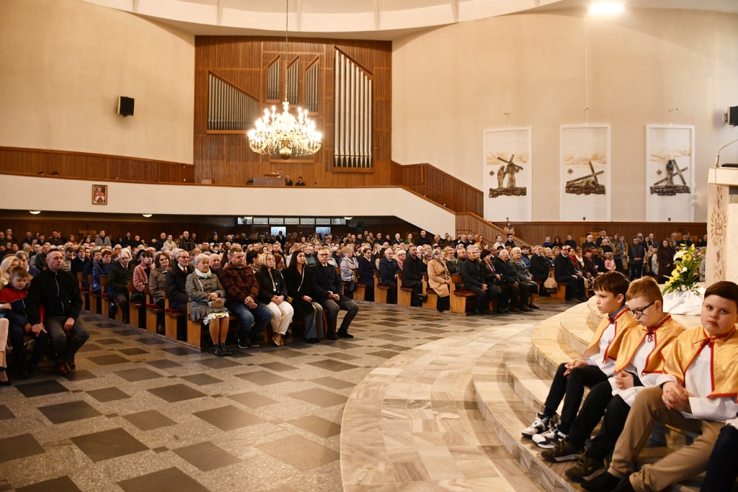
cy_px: 246
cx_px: 369
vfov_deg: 47.9
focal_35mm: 27
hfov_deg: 67.4
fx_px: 554
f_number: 3.5
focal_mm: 18
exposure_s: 1/125
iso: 1400
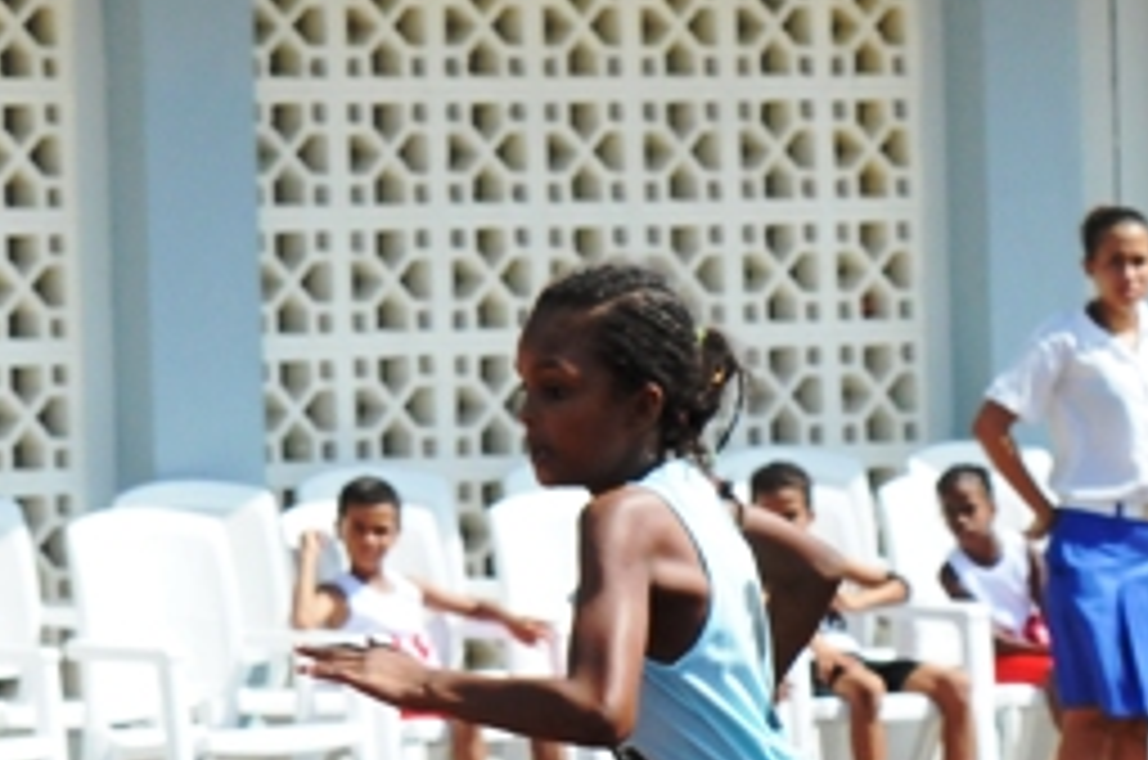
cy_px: 951
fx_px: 10504
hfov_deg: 6.2
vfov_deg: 4.1
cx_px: 1184
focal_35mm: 330
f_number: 7.1
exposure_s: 1/2500
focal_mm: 70
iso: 1250
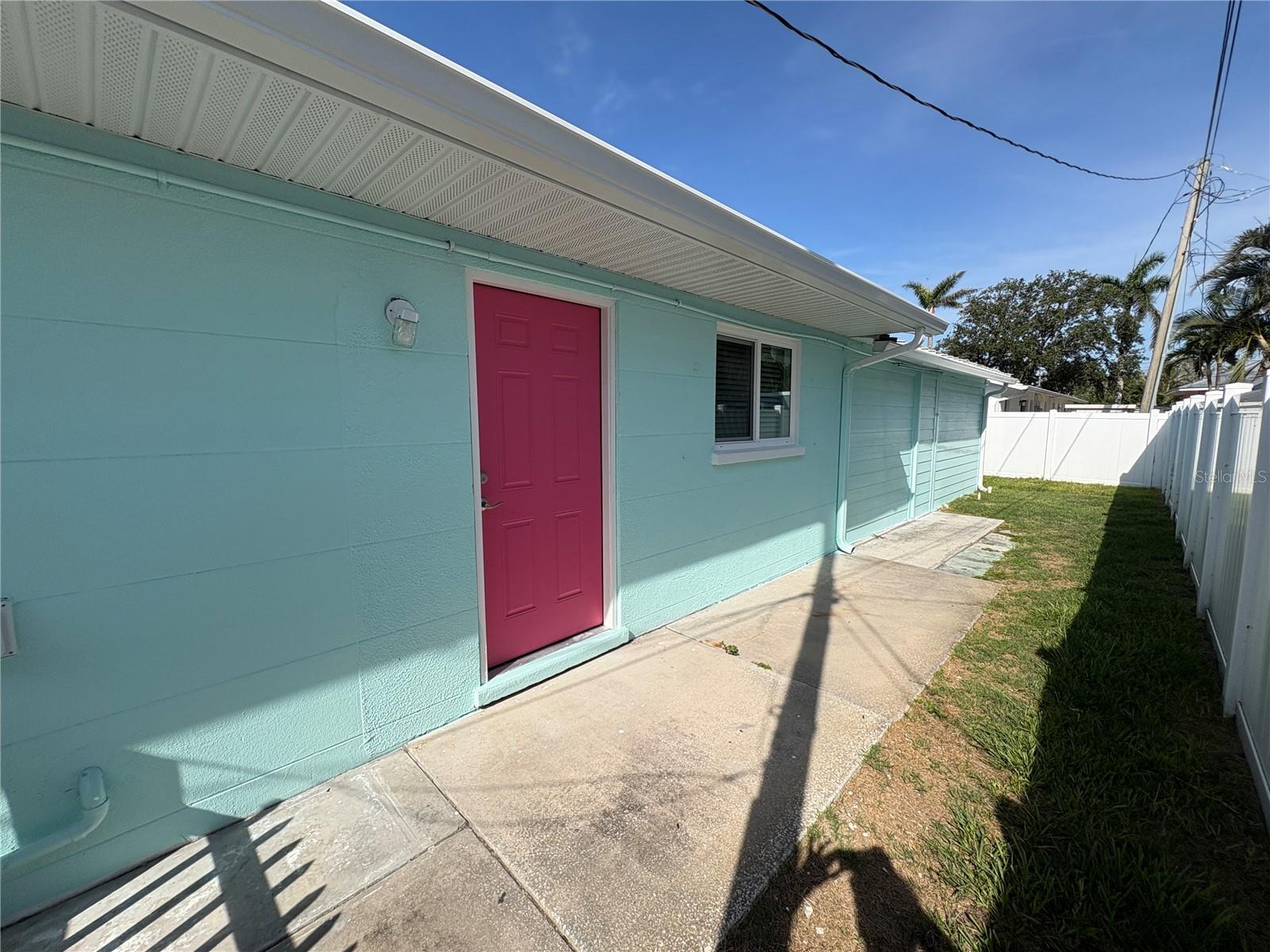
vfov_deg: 85.7
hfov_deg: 102.1
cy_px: 476
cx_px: 635
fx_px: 514
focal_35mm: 14
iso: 50
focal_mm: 2.22
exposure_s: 1/2273
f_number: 2.2
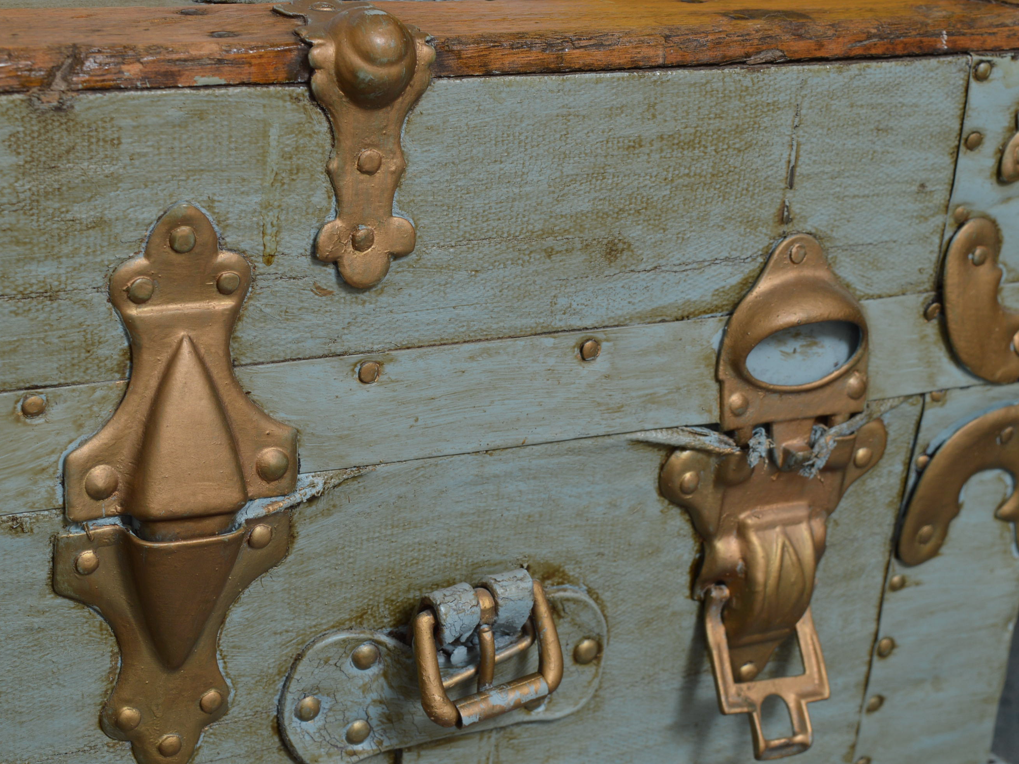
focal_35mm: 66
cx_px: 460
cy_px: 381
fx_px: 1943
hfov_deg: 29.4
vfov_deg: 22.3
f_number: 8
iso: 200
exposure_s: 1/125
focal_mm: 40
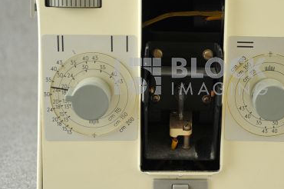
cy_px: 76
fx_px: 741
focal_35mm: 94
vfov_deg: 14.5
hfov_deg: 21.6
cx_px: 191
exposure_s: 1/125
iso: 800
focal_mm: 58
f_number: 5.6
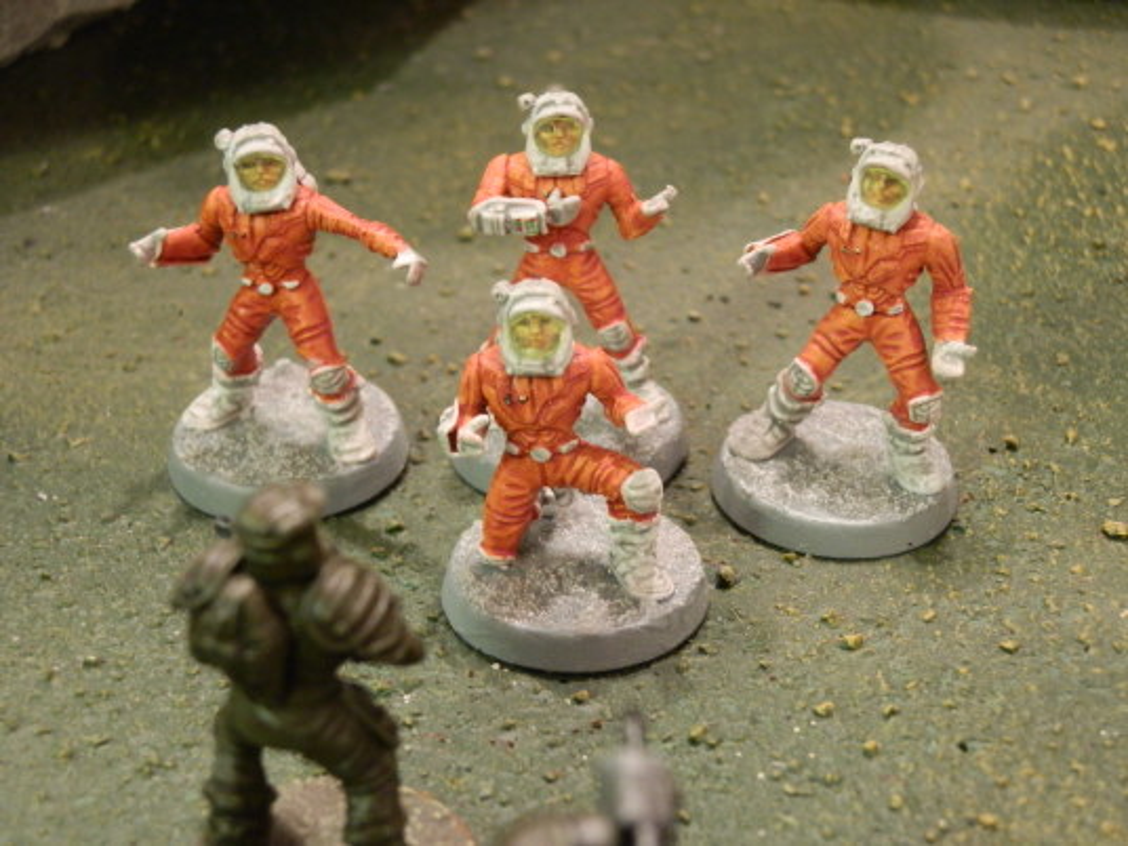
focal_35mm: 61
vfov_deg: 24.0
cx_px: 564
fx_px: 1988
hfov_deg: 31.7
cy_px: 423
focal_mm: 10.99
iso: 320
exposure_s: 1/8
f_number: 3.7
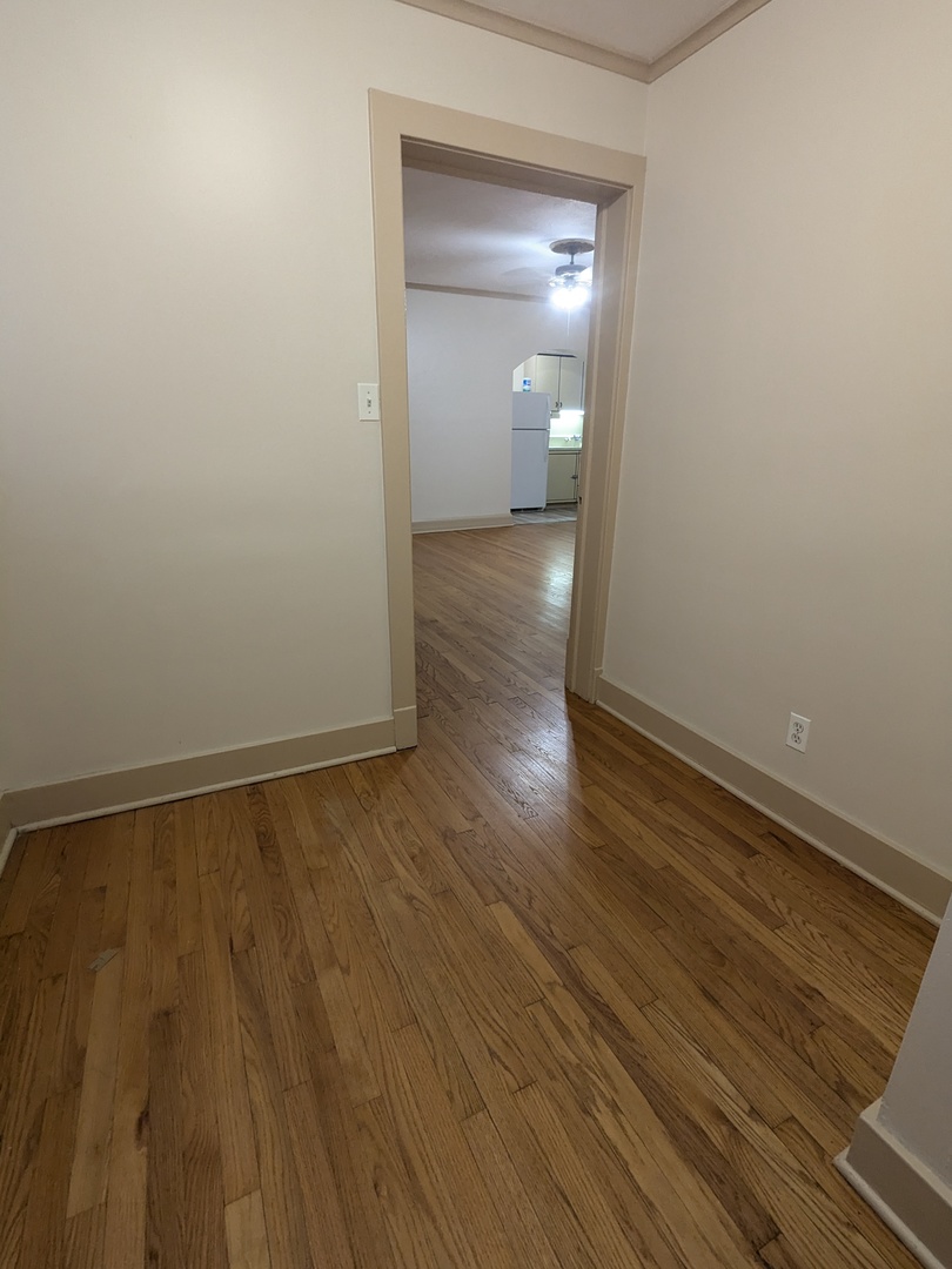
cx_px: 476
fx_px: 587
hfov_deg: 78.1
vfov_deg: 94.5
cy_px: 634
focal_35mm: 16
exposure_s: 1/24
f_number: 2.2
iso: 191
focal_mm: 2.35
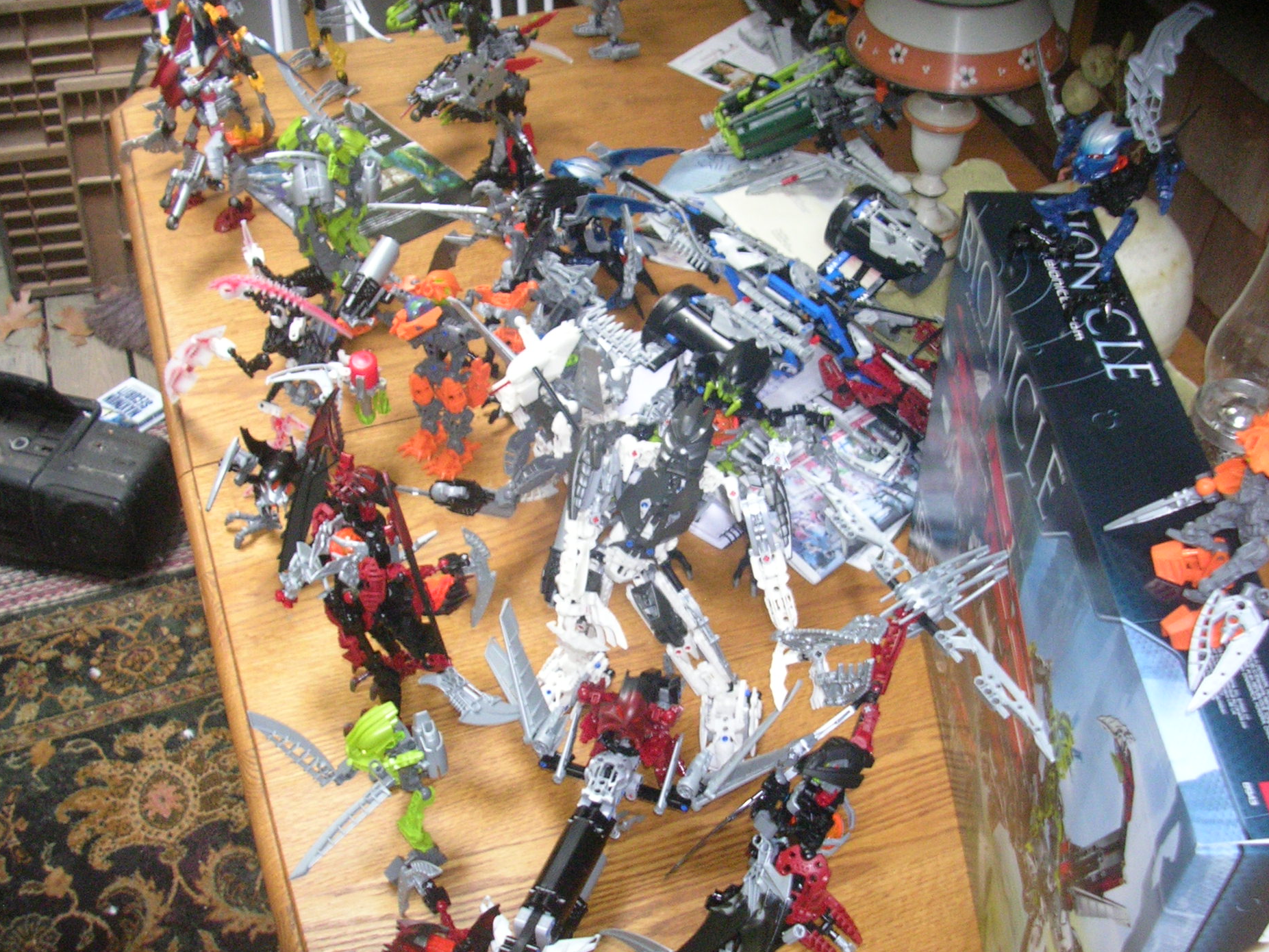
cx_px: 699
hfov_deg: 44.7
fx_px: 1540
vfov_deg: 34.4
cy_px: 489
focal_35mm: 42
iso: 200
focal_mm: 5.8
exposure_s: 1/9.9
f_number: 2.8
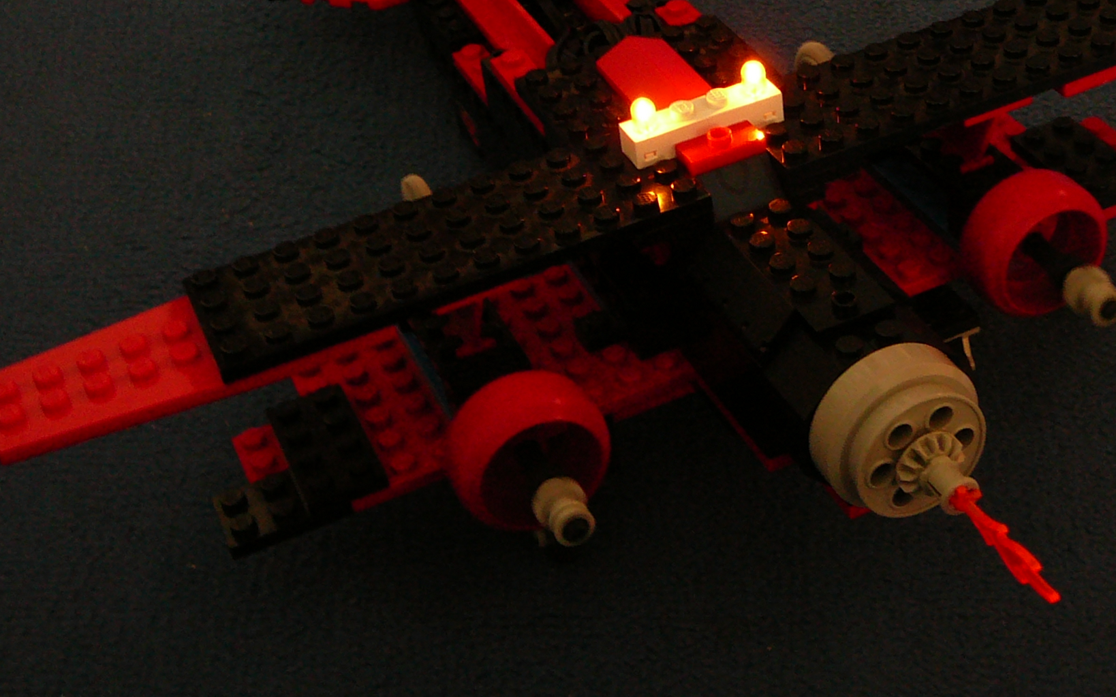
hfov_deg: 35.0
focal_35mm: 58
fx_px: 1764
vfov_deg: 22.3
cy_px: 253
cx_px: 657
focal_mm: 5.2
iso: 200
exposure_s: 1/8
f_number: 2.8
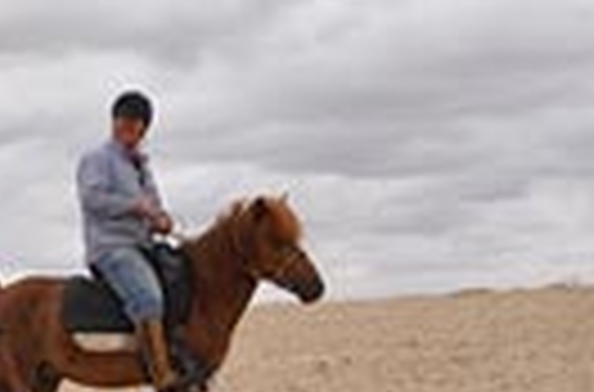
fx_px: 2400
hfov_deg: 13.3
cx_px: -297
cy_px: 275
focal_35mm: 146
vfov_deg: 9.3
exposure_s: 1/200
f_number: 14
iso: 200
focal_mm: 32
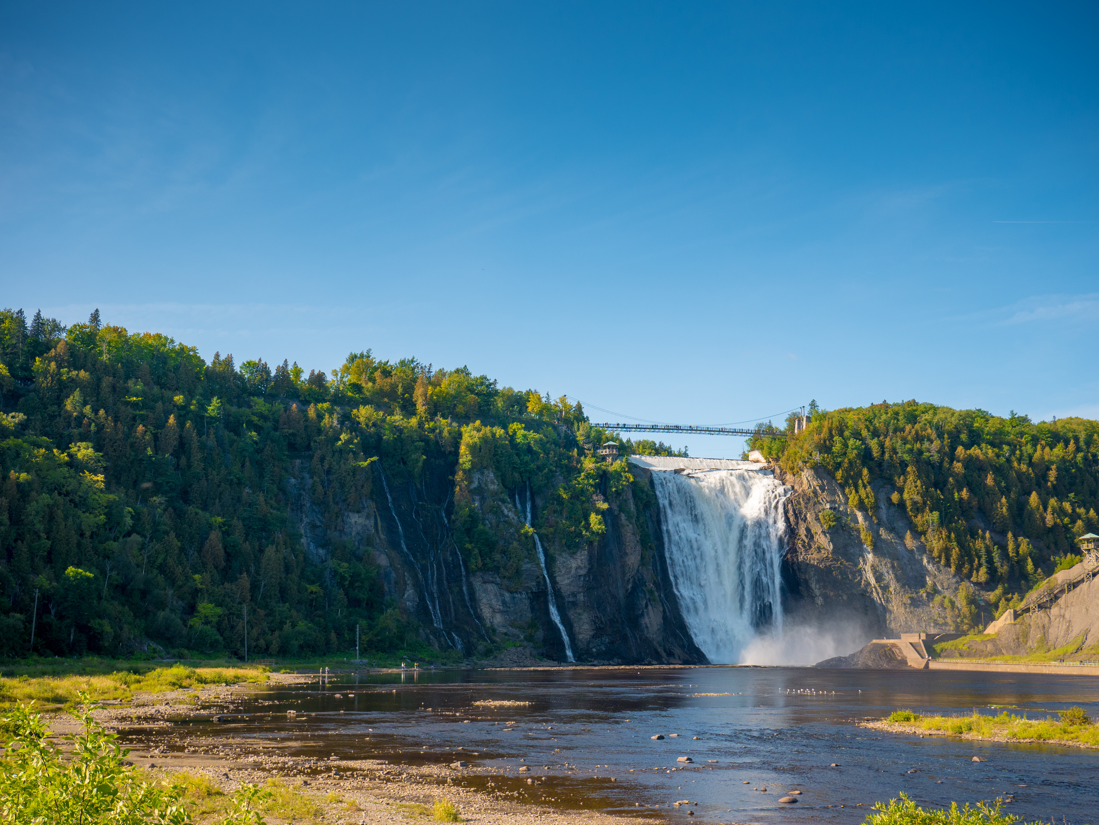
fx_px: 1398
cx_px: 550
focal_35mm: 44
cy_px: 412
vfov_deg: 32.9
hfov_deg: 42.9
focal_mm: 22
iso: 200
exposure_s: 1/160
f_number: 5.6
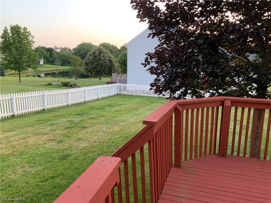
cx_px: 136
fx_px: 227
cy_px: 102
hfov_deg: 61.7
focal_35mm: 29
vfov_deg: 48.2
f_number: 1.8
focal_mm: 3
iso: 160
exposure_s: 1/60
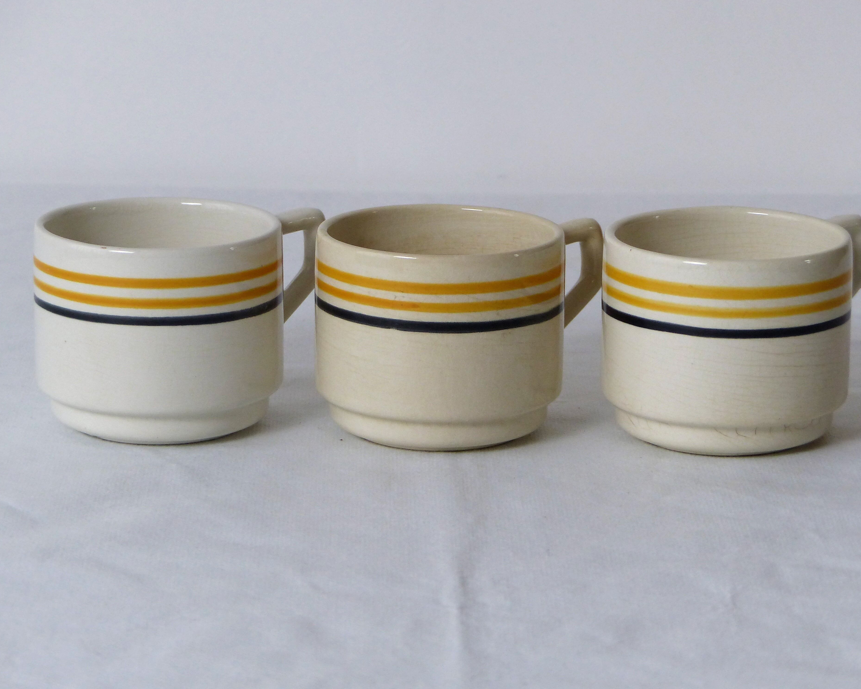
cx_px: 458
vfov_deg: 11.4
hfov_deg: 14.2
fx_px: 3466
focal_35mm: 136
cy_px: 345
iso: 200
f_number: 2.8
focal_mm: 21.4
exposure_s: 1/60
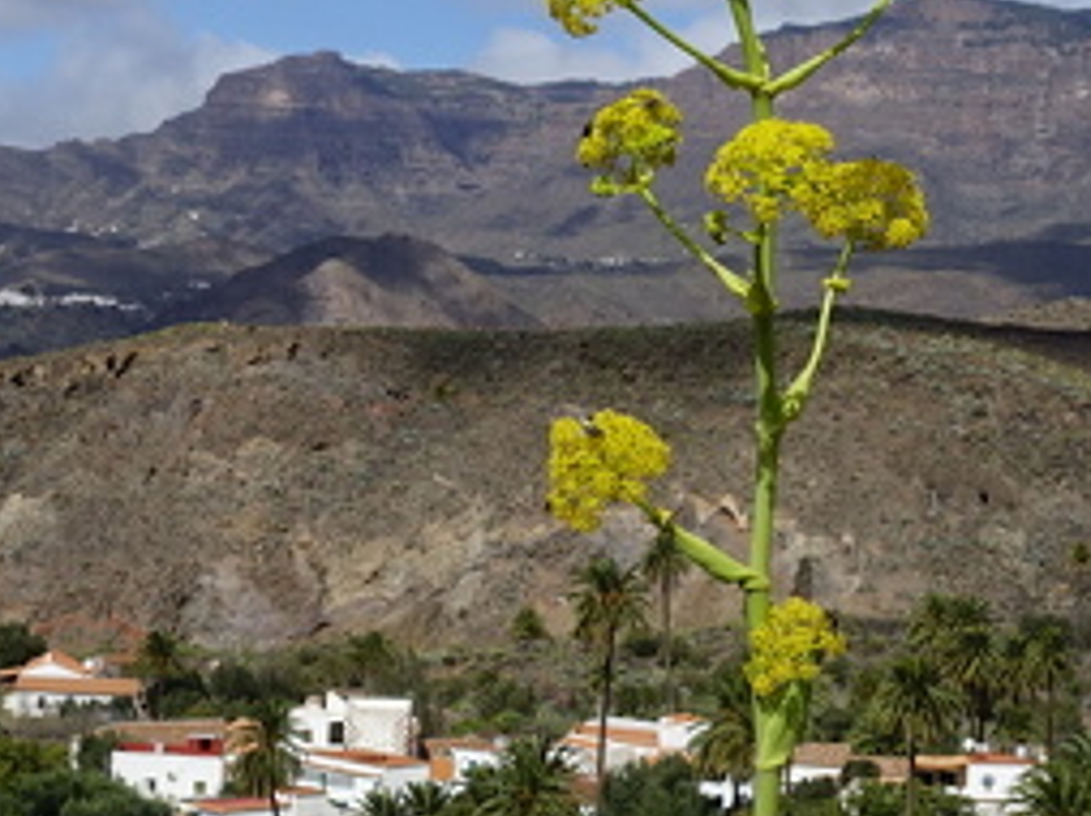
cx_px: 777
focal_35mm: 87
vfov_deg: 16.8
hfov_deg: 22.4
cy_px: 627
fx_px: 2739
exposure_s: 1/1000
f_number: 7.1
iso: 200
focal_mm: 10.6
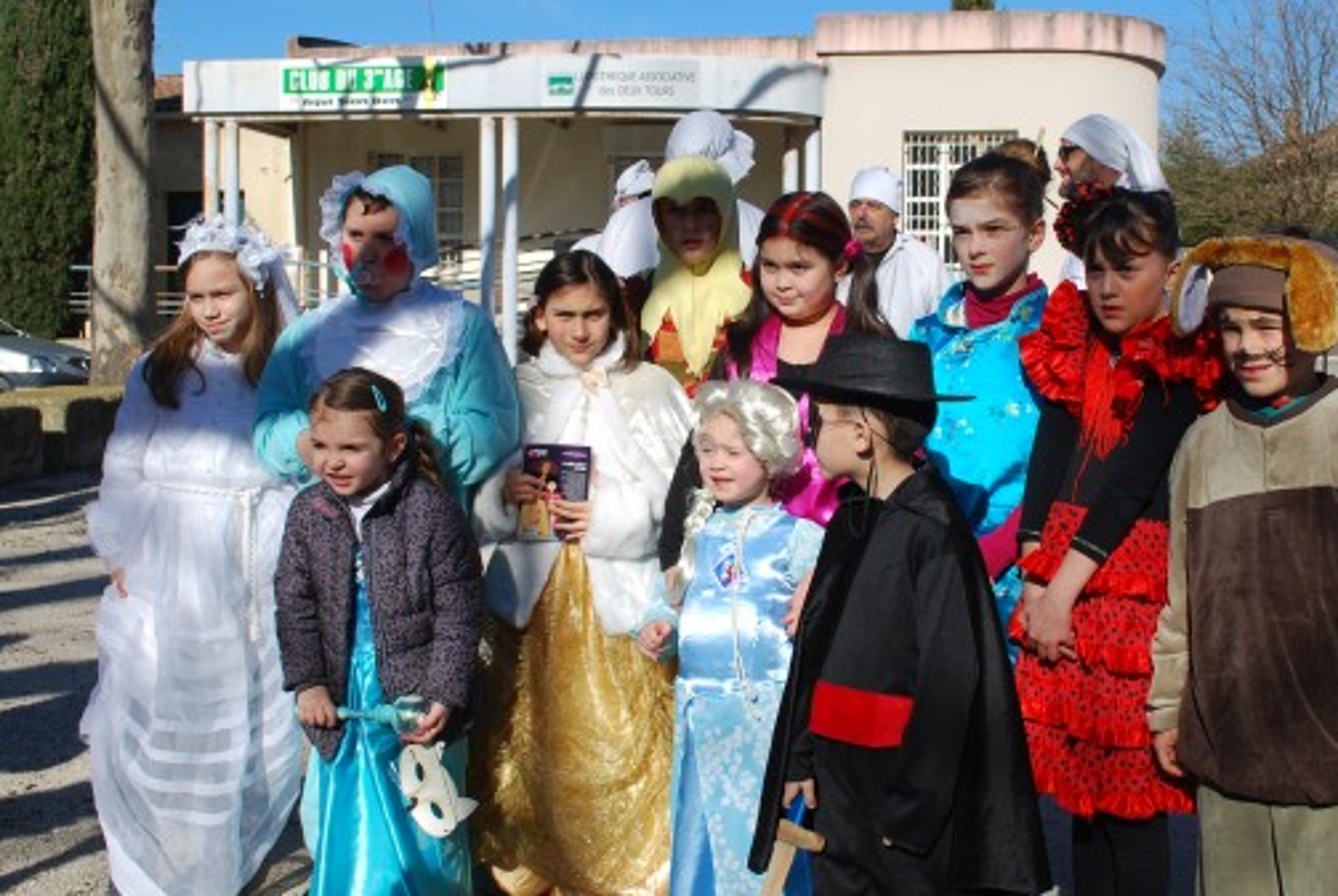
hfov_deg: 46.2
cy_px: 384
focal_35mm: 42
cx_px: 750
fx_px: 1563
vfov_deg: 32.0
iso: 100
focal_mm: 22
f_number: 8
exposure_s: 1/250
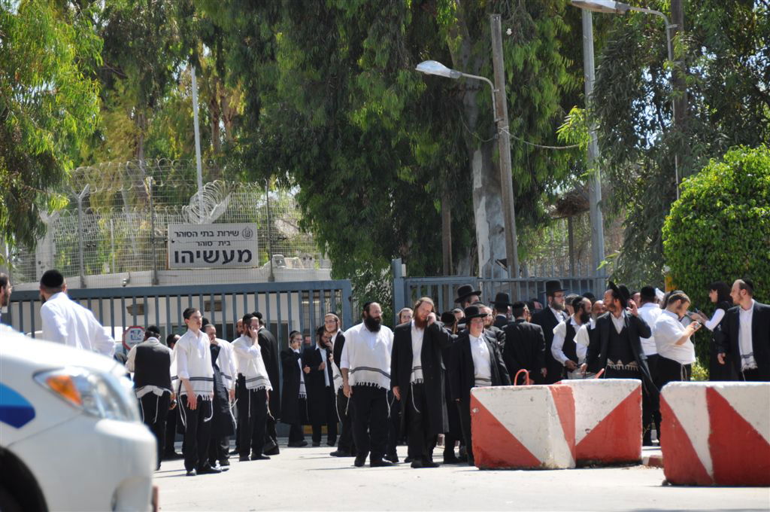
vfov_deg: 6.8
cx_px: 385
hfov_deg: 10.2
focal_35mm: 202
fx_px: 4326
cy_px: 256
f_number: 5.6
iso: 220
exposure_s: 1/500
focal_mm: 135
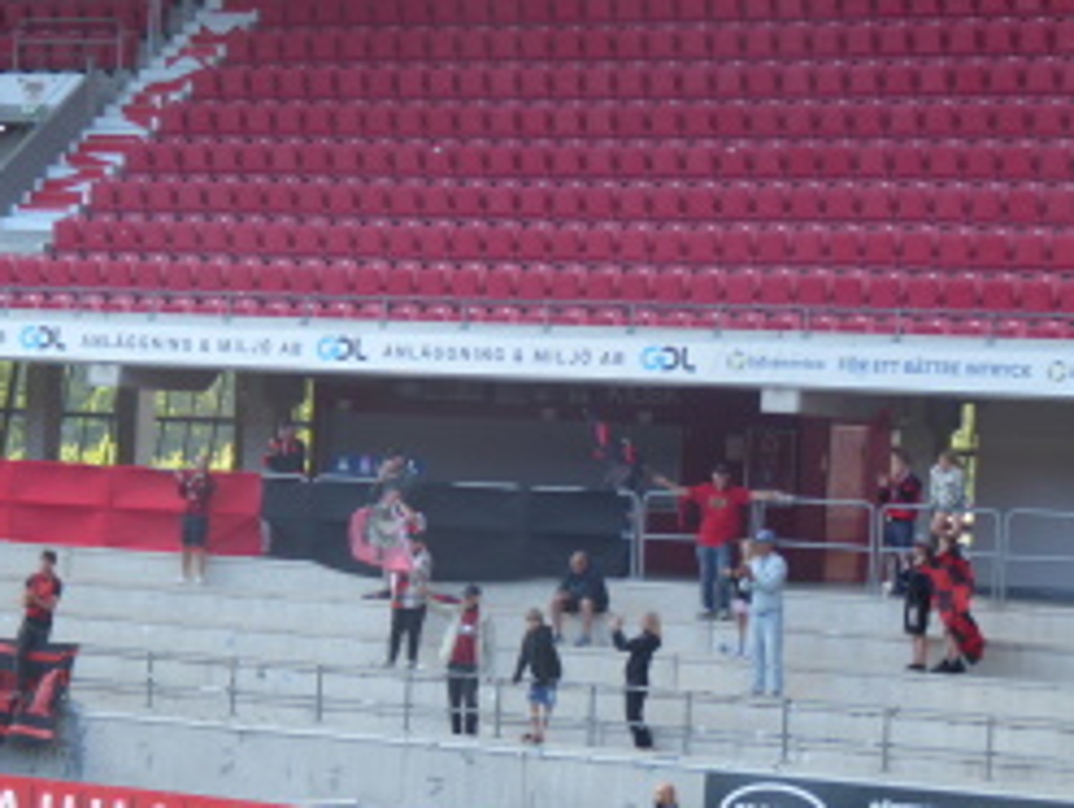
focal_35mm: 153
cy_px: 586
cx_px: 152
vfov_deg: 9.7
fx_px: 4754
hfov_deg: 12.8
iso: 125
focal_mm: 15
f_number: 4.8
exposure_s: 1/60
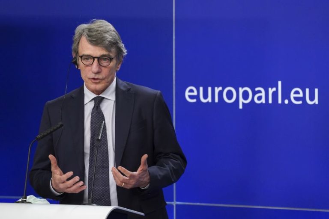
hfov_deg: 6.4
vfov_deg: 4.3
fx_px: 2933
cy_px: 110
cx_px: 164
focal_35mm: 321
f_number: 5.6
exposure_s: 1/500
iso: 4000
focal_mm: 321
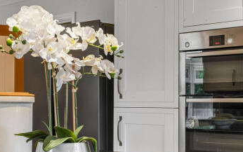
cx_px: 140
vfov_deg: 18.6
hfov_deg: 29.3
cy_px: 105
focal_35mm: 70
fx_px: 464
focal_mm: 50
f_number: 16
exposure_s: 5
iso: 400
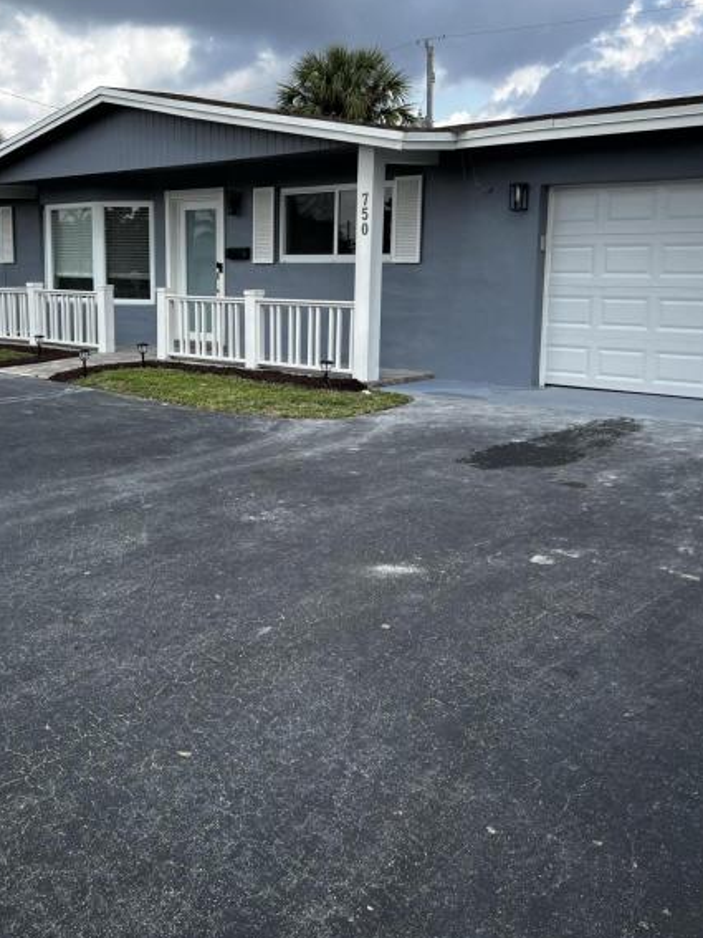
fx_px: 894
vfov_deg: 55.1
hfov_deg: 42.8
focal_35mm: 33
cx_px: 299
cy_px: 392
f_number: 1.5
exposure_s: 1/2457
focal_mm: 5.7
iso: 50
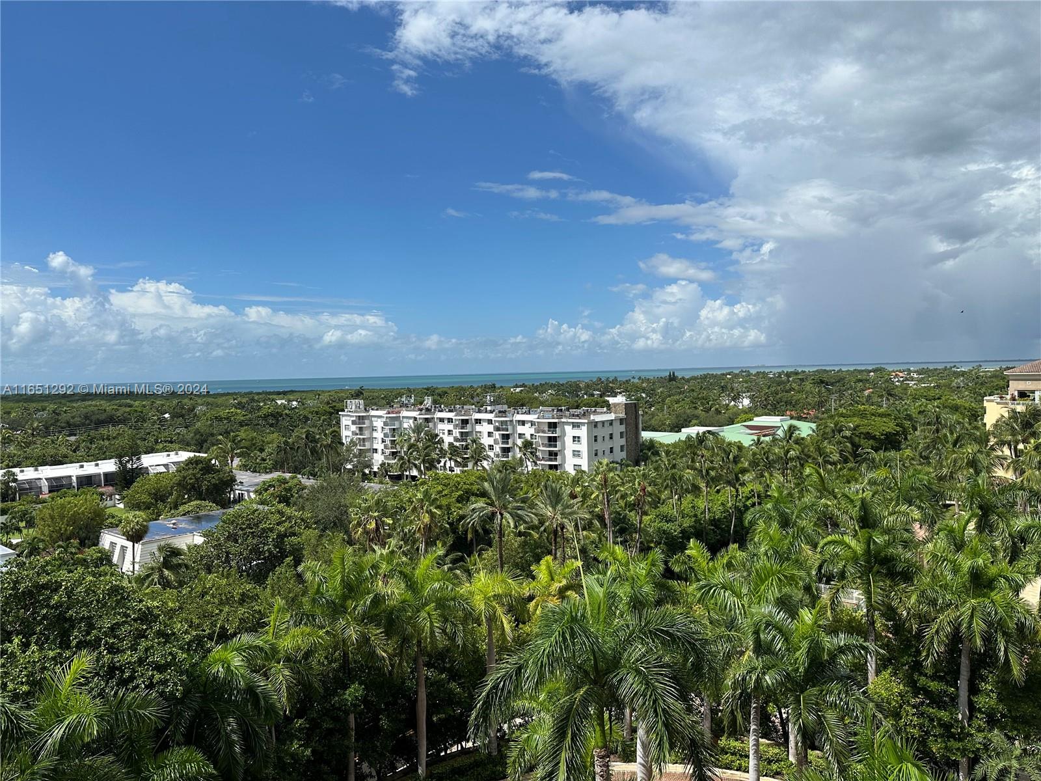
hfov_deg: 71.6
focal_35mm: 24
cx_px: 520
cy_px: 390
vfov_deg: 56.8
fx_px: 722
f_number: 1.78
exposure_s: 1/7576
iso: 80
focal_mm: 6.86
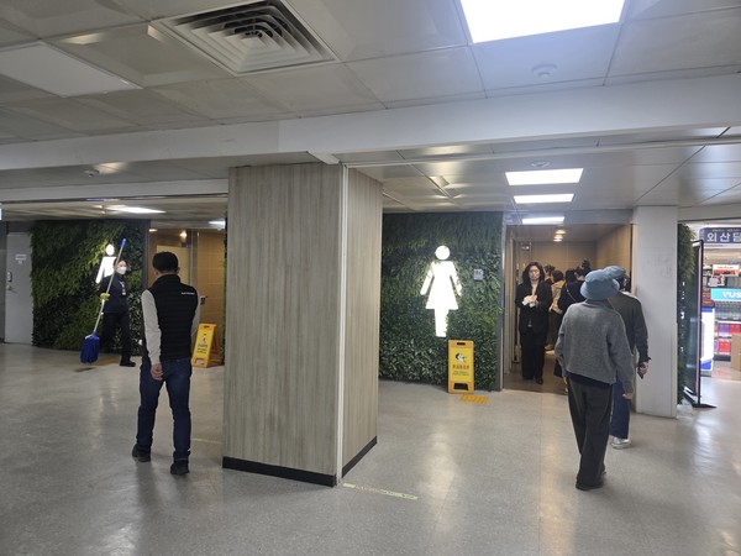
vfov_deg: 58.9
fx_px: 492
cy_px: 278
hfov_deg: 73.9
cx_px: 370
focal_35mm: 23
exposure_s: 1/120
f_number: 1.8
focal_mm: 5.4
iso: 80
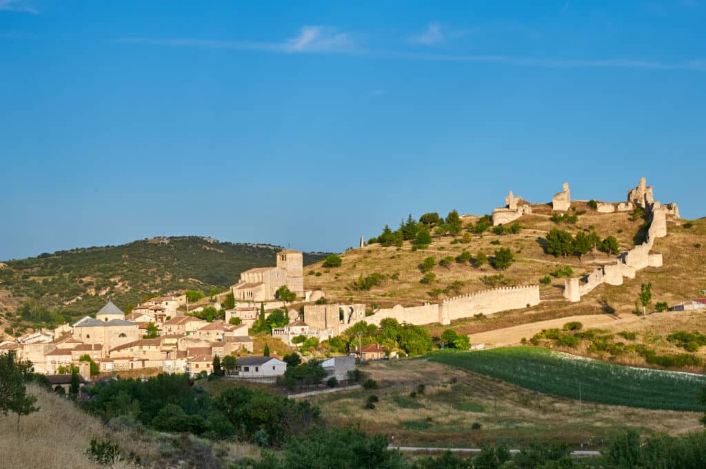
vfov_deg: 17.4
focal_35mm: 78
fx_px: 1528
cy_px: 234
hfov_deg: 26.0
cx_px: 353
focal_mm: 52
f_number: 14
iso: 200
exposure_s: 1/60
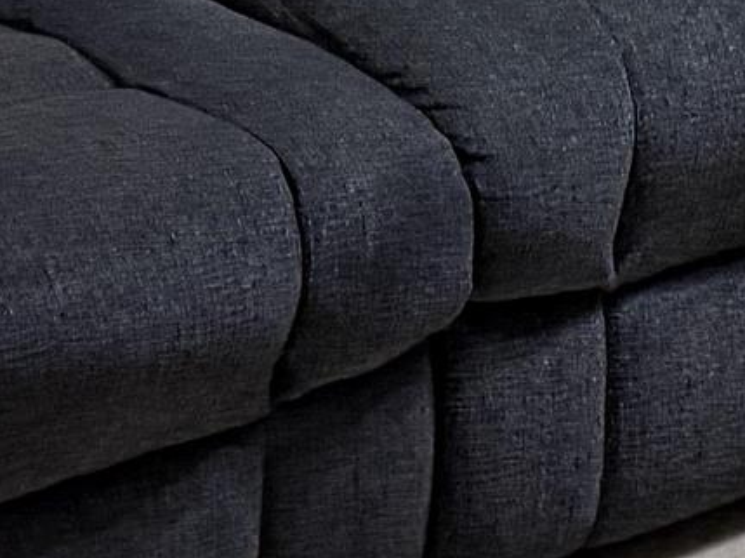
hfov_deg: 11.5
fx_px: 3699
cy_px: -521
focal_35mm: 172
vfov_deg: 8.2
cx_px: 512
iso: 400
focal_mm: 6.76
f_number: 1.78
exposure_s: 1/60
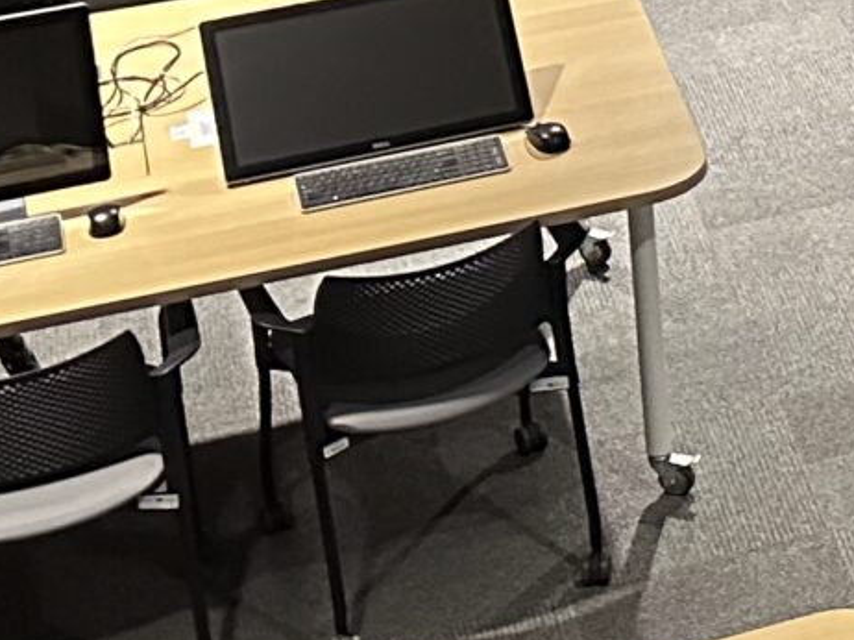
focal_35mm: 133
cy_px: -461
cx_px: 1765
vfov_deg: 10.6
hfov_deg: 12.8
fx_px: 3279
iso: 800
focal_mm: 6.86
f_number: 1.78
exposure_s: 1/55
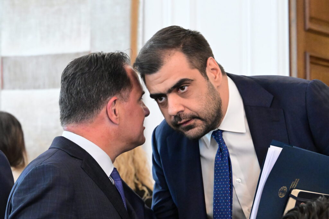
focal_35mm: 112
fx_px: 1024
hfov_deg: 18.3
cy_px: 110
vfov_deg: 12.2
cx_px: 164
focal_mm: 75
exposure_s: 1/500
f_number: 5
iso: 10000
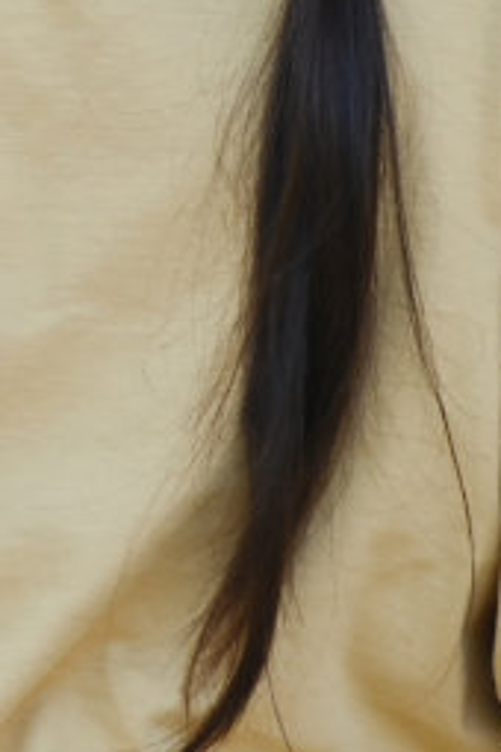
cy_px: -488
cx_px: -1132
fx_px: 13756
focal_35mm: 659
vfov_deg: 3.1
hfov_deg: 2.1
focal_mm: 105
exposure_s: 1/160
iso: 125
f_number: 4
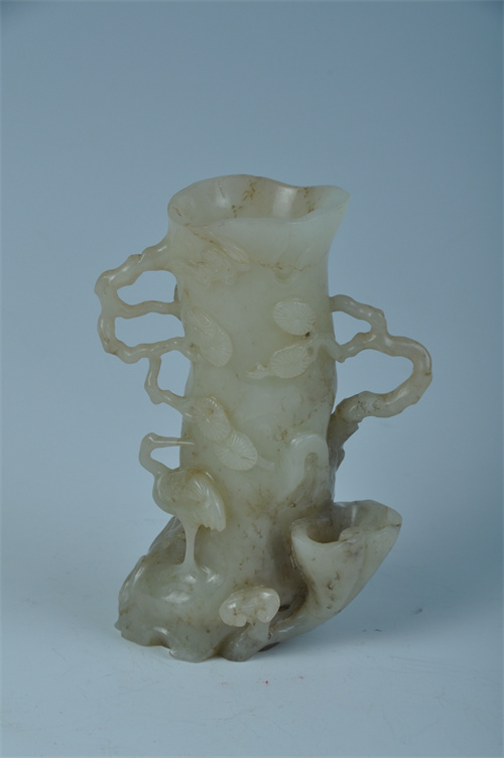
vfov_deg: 10.6
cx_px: 252
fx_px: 4102
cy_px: 379
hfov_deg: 7.0
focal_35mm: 195
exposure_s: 1/160
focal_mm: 130
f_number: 16
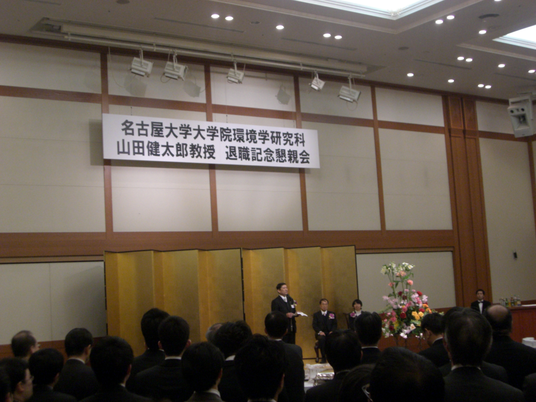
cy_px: 201
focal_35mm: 55
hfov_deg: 34.9
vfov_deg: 26.6
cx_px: 268
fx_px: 852
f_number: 3.3
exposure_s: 1/50
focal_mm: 9
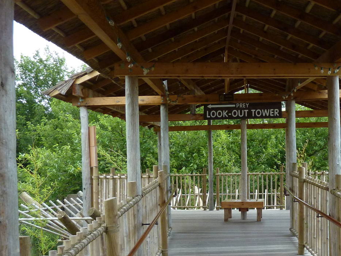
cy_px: 179
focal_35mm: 43
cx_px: 228
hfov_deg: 43.2
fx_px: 424
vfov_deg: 33.2
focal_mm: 4.1
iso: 250
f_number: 3.3
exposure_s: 1/500
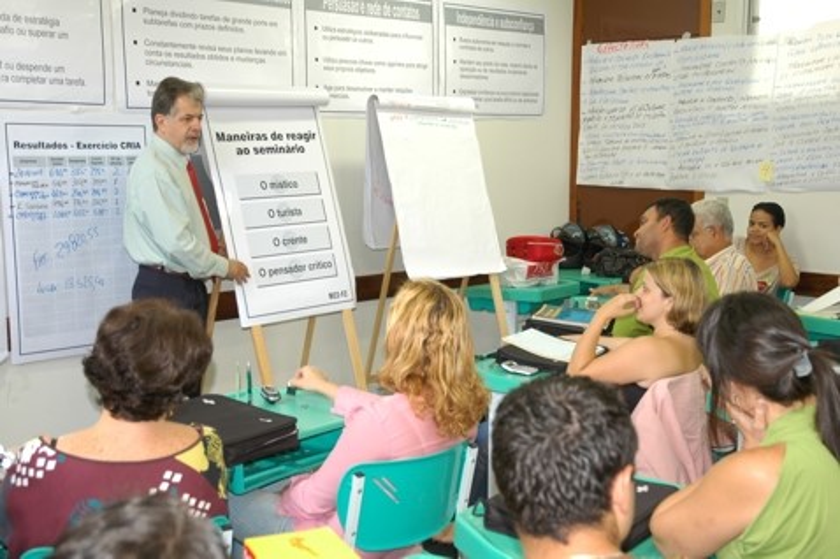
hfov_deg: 42.4
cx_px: 420
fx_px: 1084
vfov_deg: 28.9
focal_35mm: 46
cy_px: 280
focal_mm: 31
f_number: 4
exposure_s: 1/20
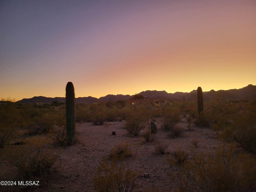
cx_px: 128
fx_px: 192
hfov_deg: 67.3
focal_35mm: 26
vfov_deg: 53.1
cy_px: 96
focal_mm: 5.4
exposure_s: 1/120
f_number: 1.8
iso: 200
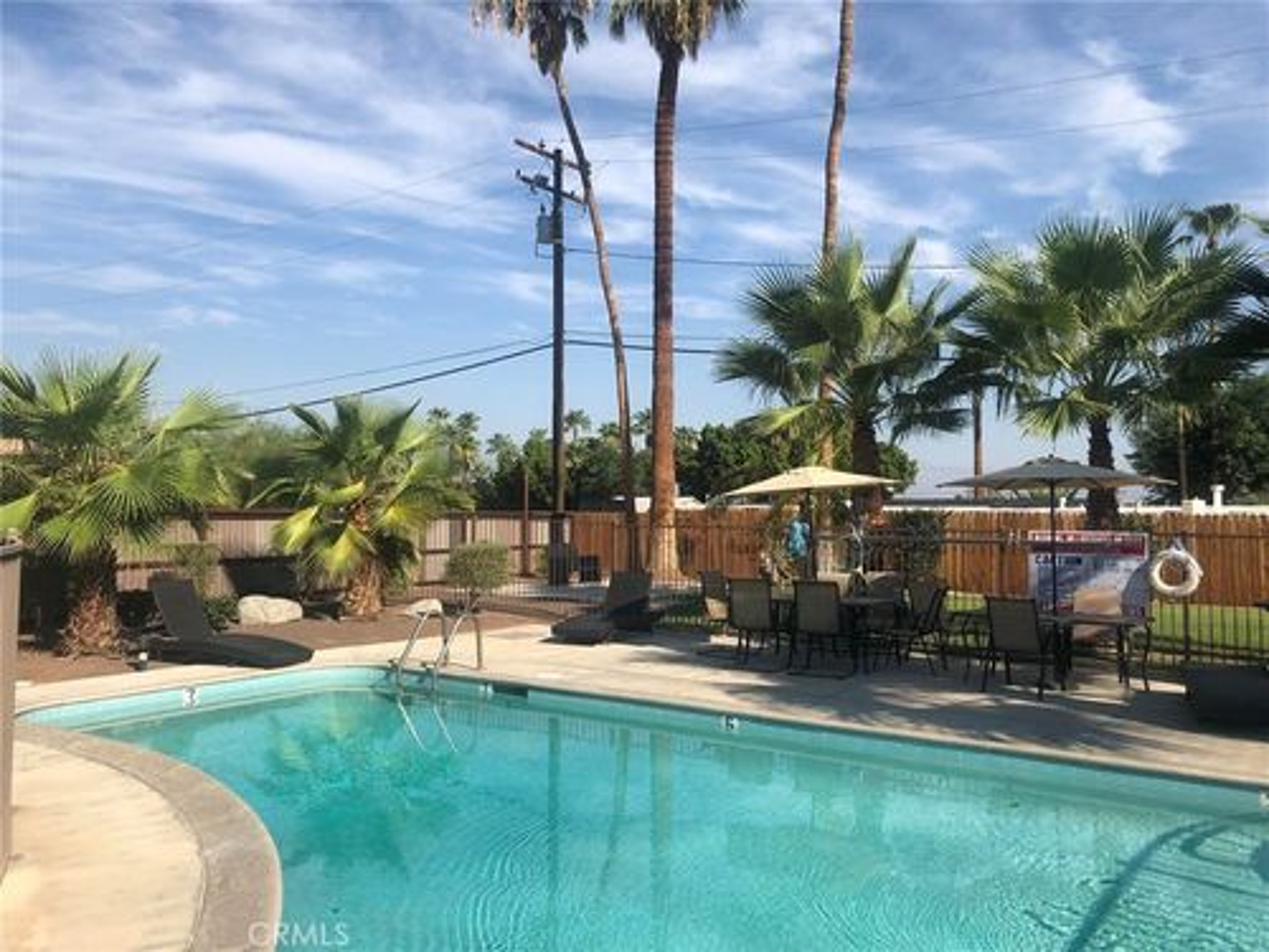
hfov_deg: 63.4
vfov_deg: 49.7
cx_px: 634
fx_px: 1026
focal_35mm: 28
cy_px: 476
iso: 20
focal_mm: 3.99
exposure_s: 1/2525
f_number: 1.8
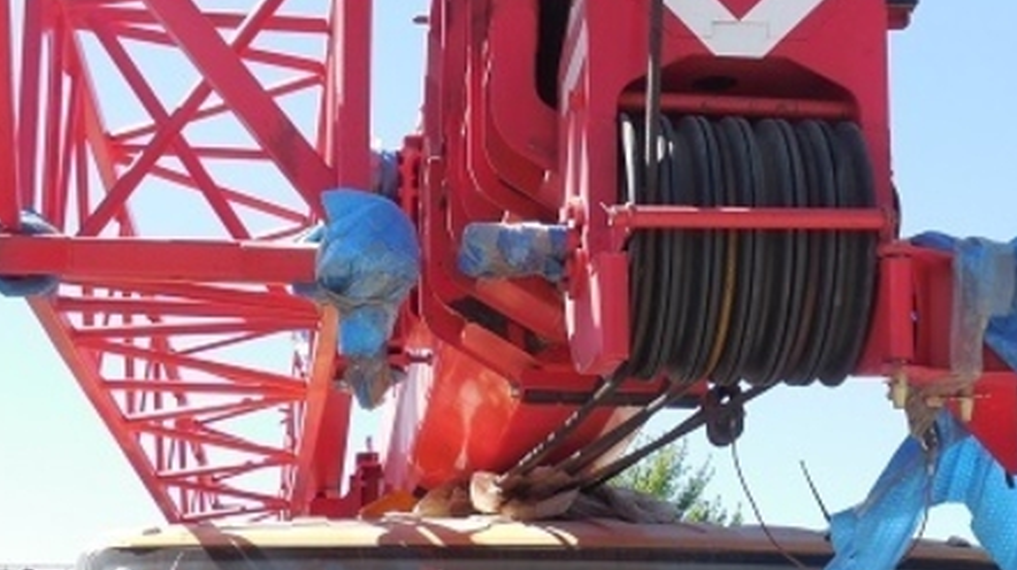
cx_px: 465
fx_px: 2021
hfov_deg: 28.2
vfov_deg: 15.7
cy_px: 604
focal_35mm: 75
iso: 125
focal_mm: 6.8
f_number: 4.2
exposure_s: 1/400
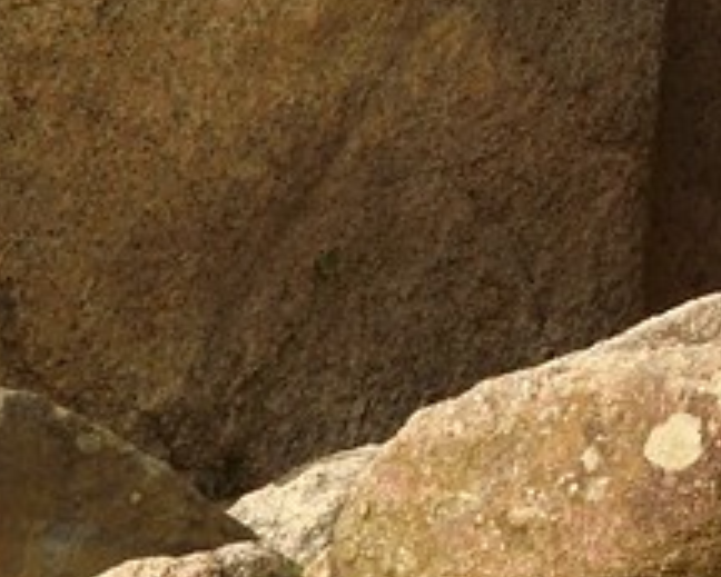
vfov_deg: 6.0
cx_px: 1389
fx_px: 5188
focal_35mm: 243
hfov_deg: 7.7
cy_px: -1014
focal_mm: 35
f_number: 14
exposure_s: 1/250
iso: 200
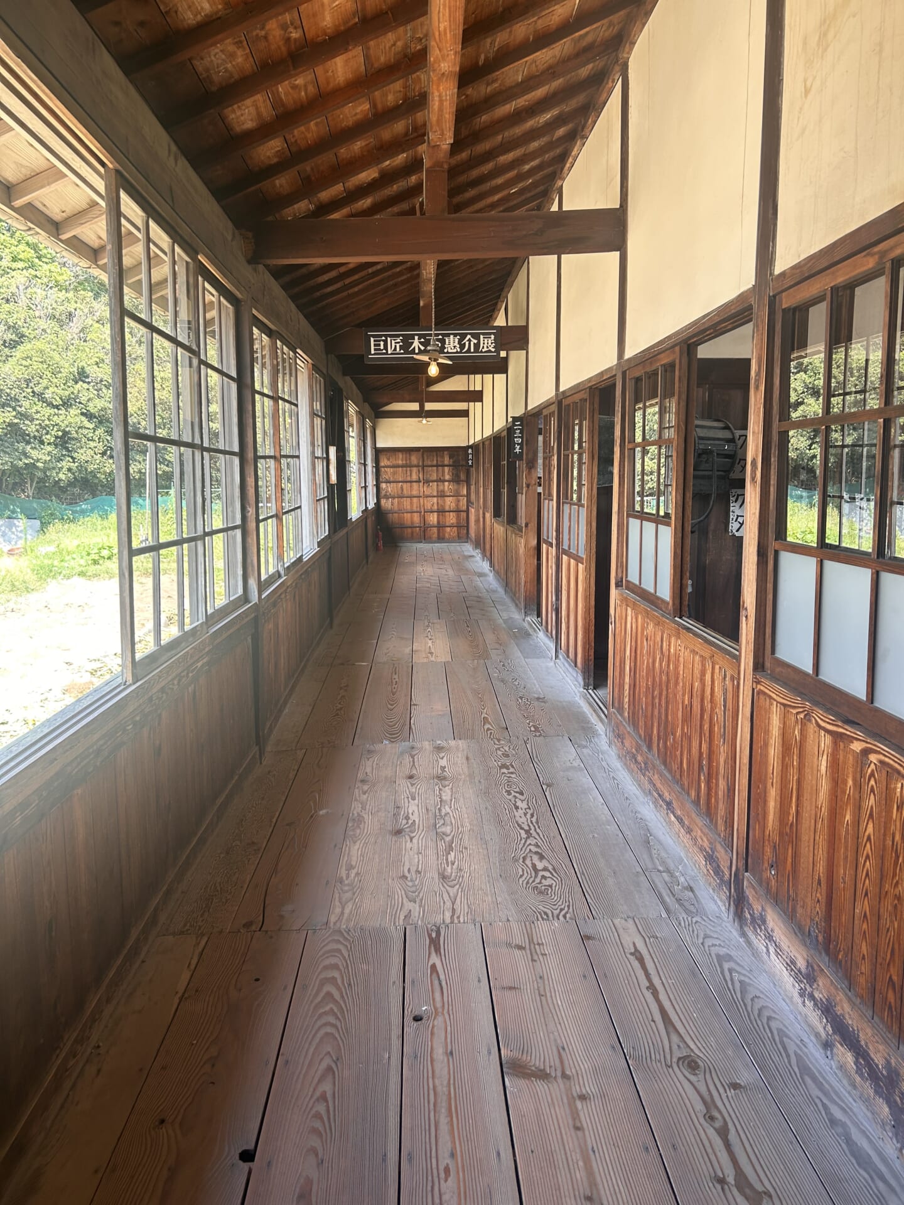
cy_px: 602
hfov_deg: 53.1
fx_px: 905
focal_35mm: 26
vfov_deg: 67.3
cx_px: 452
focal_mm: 5.7
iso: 64
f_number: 1.5
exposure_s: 1/171
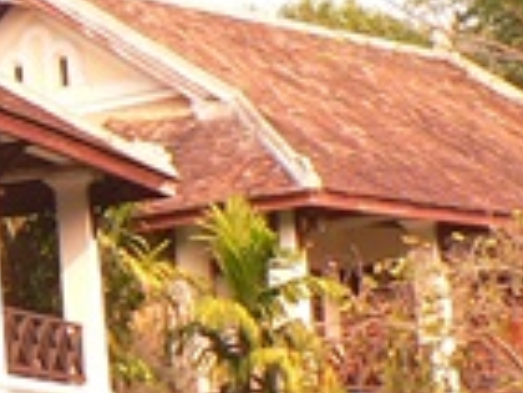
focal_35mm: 205
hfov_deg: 9.4
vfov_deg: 7.2
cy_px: 299
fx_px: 3097
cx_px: -295
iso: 80
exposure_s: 1/60
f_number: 4
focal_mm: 6
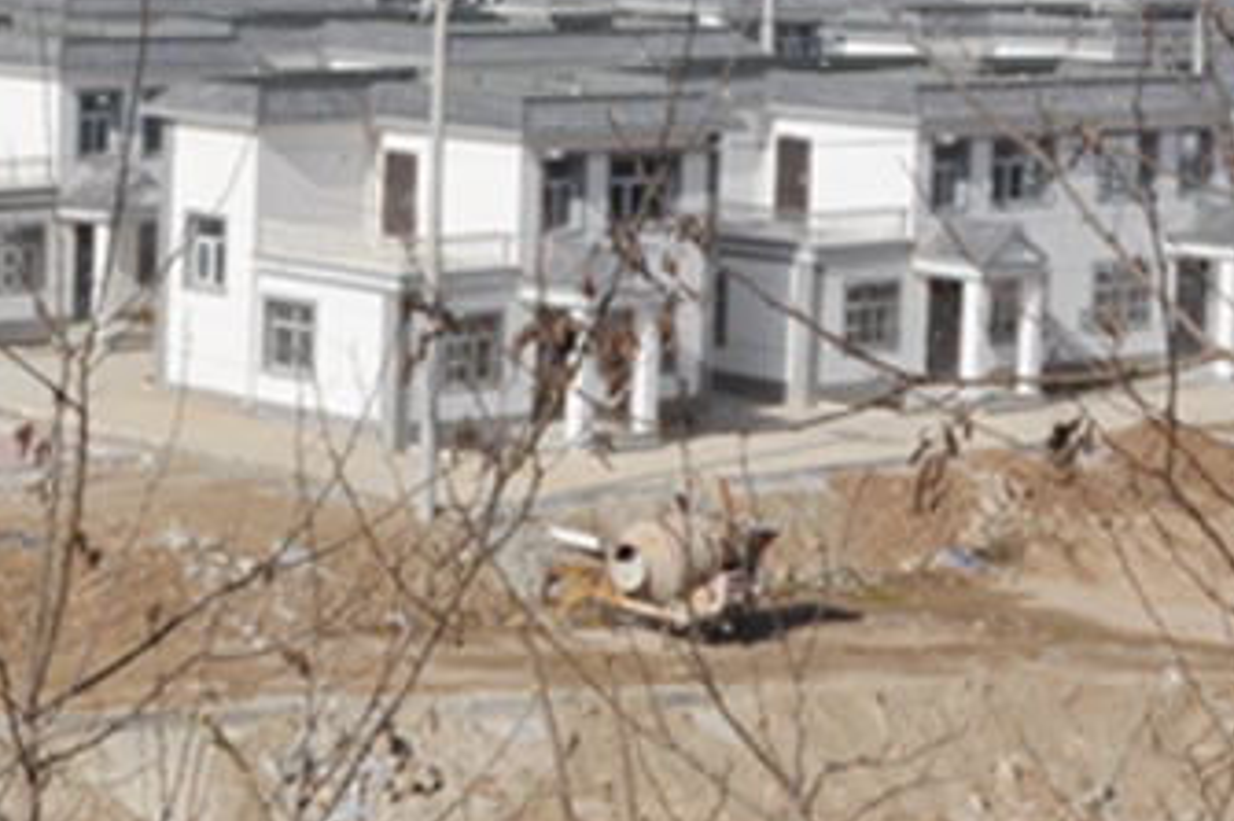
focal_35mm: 119
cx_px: -173
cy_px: 79
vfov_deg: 11.4
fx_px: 4077
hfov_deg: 16.6
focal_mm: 28
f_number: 22
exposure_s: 1/200
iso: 320
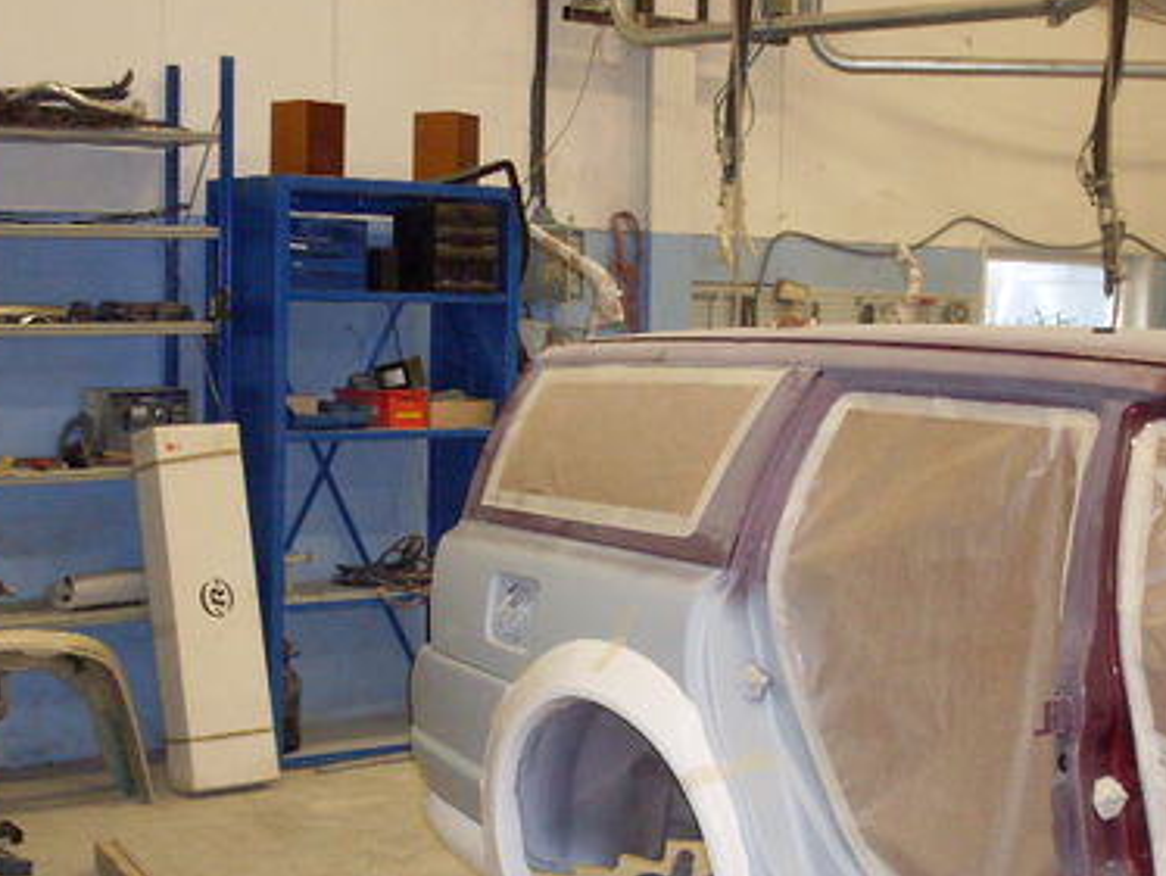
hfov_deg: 29.8
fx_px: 2191
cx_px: 602
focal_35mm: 65
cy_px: 630
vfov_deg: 22.5
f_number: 2.8
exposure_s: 1/45
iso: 200
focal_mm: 6.3
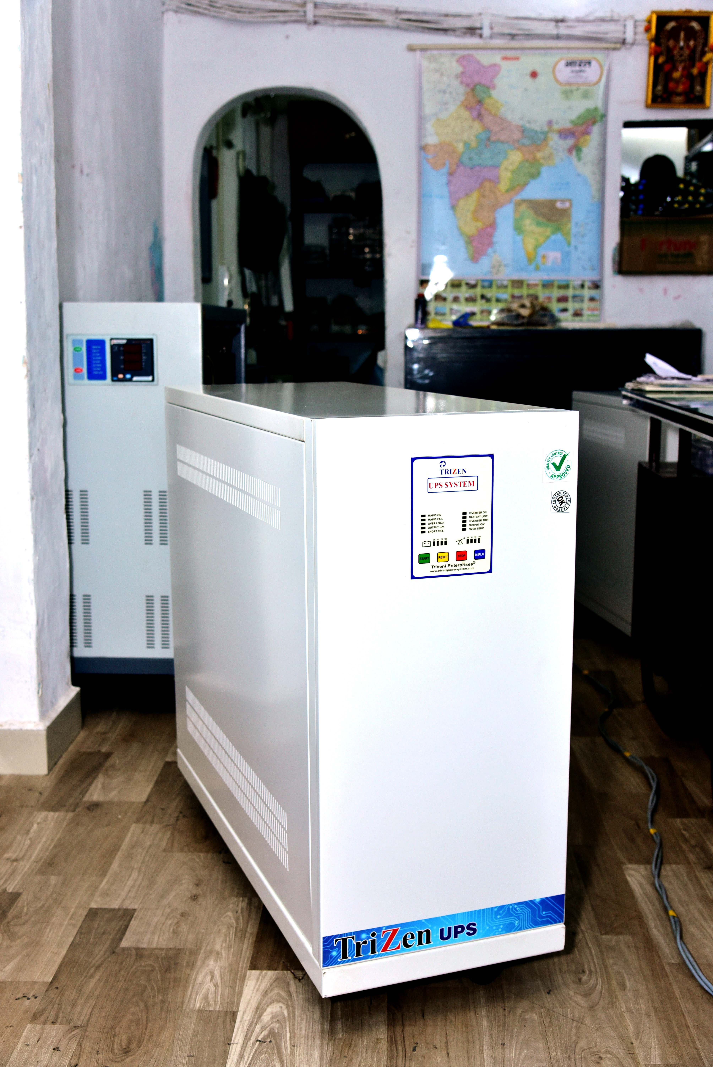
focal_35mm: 40
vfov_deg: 48.4
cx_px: 356
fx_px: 1187
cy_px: 534
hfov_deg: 33.4
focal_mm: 40
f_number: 5.6
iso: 640
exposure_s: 1/125
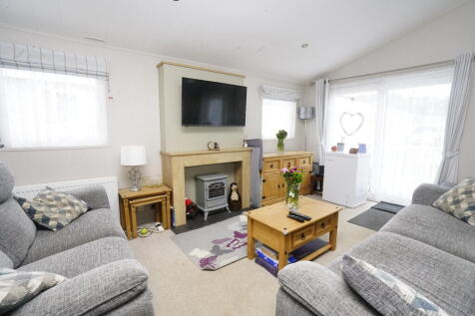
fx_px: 211
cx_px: 238
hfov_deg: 96.8
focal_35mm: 16
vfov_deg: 73.7
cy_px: 158
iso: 3200
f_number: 16
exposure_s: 1/60
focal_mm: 16
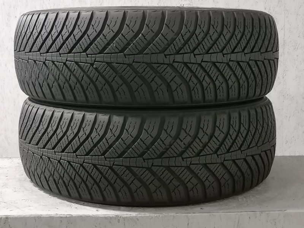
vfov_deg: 26.6
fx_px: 483
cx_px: 152
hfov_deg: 34.9
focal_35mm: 55
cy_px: 114
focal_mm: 5.4
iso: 1000
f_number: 1.8
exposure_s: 1/25
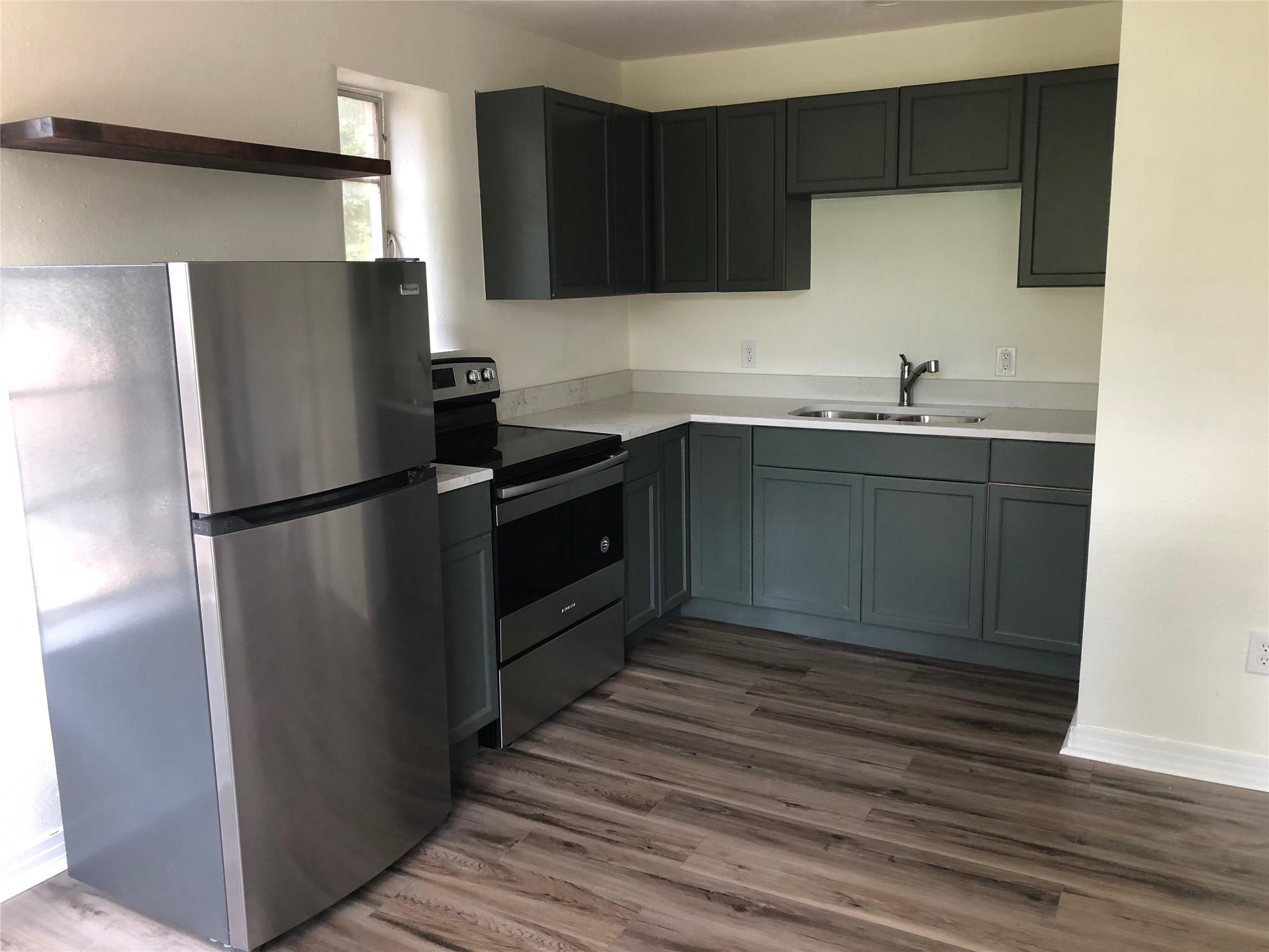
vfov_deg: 49.7
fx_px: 1026
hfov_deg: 63.4
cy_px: 476
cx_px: 634
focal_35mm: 28
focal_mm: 3.99
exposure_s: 1/30
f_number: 1.8
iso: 40
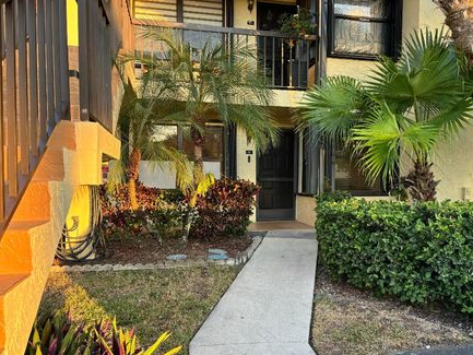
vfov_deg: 46.7
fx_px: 410
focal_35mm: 30
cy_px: 202
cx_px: 267
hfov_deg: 59.8
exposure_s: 1/135
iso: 50
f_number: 1.6
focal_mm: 5.96
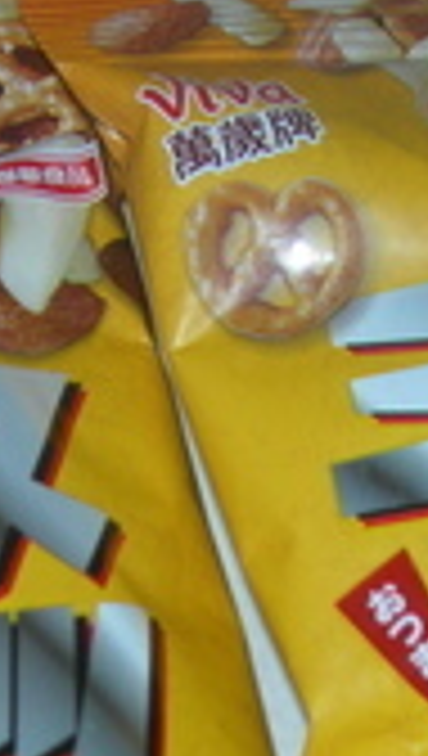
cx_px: 234
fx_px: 2472
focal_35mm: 123
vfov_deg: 17.1
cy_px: 704
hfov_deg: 9.9
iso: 50
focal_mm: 7.8
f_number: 2.8
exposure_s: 1/60.1
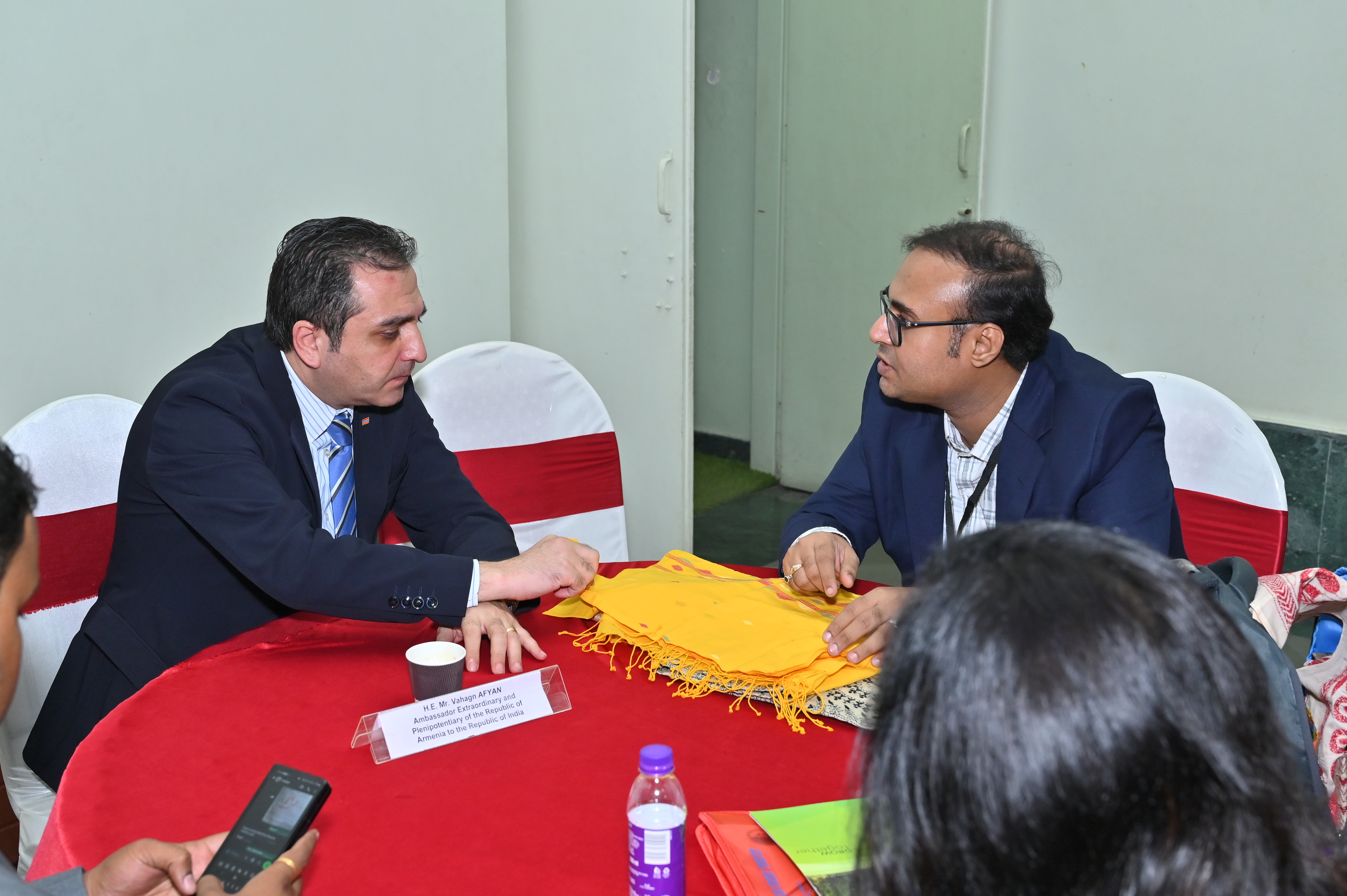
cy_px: 427
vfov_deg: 28.6
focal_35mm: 47
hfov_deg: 41.9
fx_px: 1757
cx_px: 647
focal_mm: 41
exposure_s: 1/200
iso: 500
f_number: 5.6
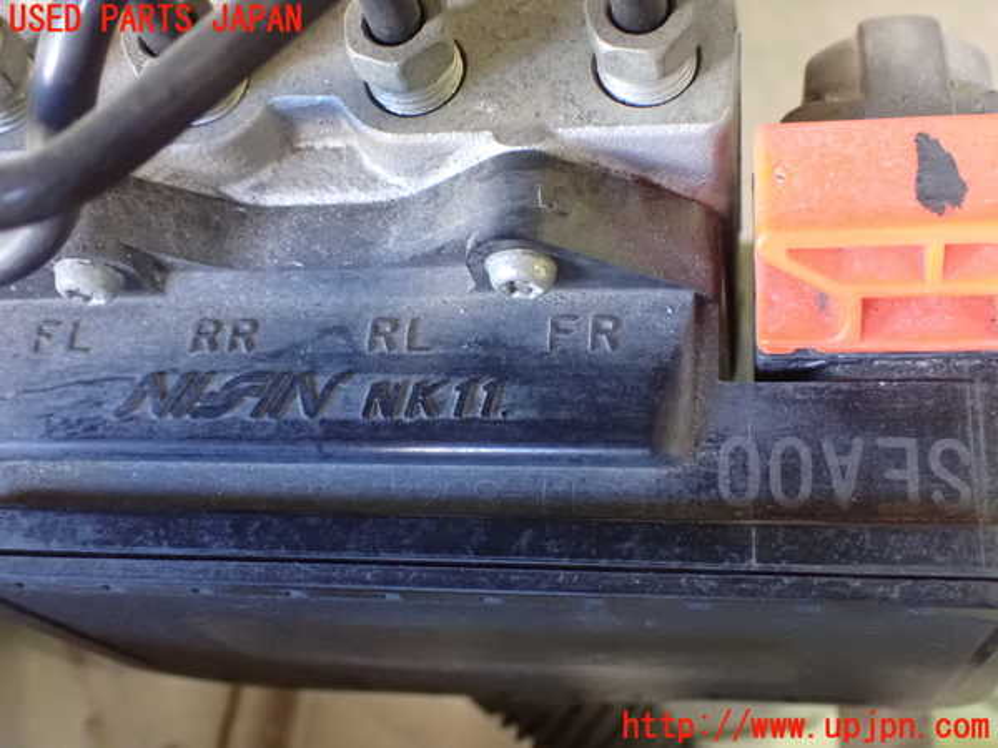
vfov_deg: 32.9
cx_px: 499
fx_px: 1269
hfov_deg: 42.9
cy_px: 374
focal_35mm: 44
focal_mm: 7.84
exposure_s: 1/30
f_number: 2.9
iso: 1600
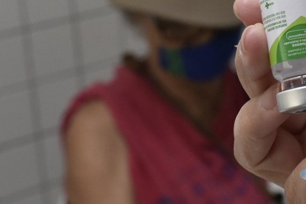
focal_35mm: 119
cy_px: 82
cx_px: 297
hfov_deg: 16.9
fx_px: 1011
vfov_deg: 11.5
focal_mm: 50
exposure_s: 1/50
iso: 1600
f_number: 9
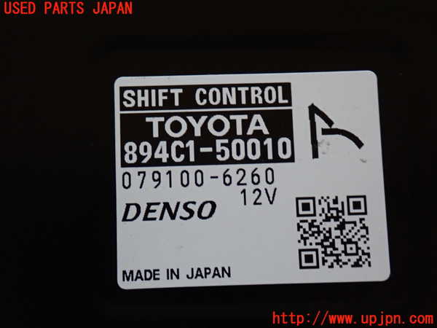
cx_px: 218
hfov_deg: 31.2
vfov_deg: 23.7
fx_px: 783
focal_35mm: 62
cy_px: 164
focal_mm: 11.09
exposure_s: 1/15
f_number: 3.6
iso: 800
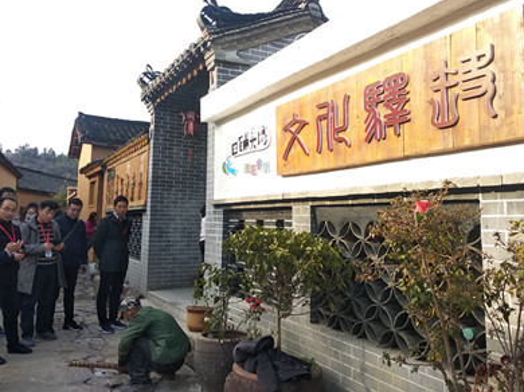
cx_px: 259
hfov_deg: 60.0
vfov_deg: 46.6
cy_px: 168
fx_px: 454
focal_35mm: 30
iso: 100
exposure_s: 1/219
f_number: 2.2
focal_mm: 3.81
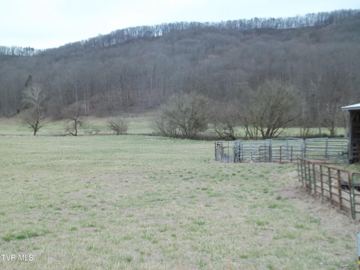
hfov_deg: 55.4
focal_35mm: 33
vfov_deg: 42.9
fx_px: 343
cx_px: 180
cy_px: 135
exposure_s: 1/125
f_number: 3.3
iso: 64
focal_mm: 5.9
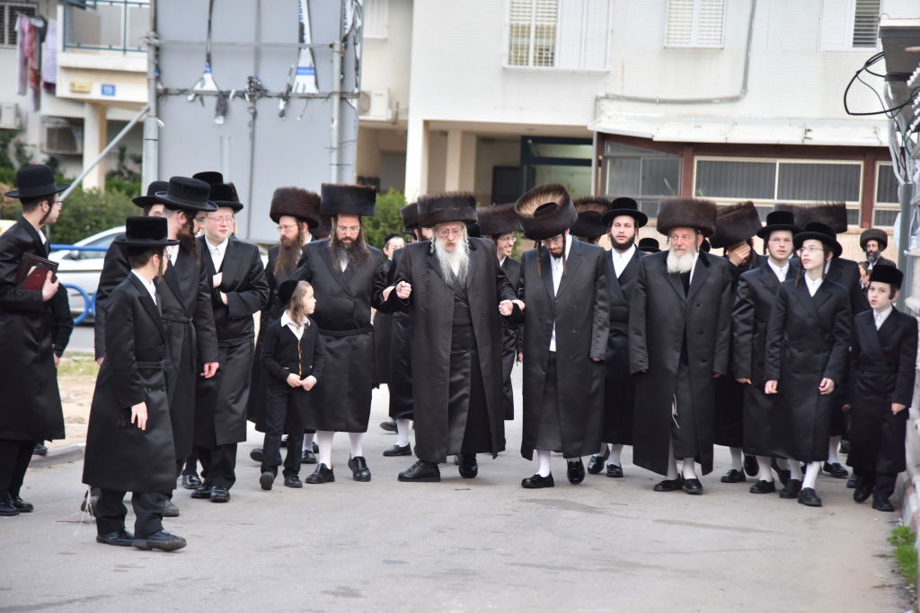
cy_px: 306
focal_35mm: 105
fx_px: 2684
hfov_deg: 19.5
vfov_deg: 13.0
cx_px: 460
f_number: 4
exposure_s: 1/125
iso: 640
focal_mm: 105
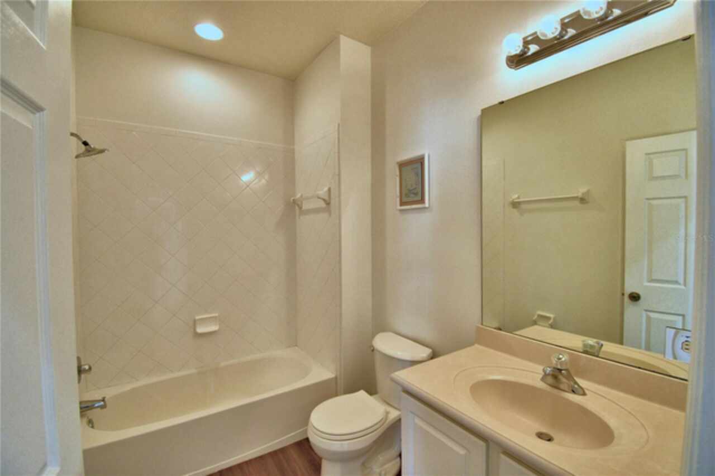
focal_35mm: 15
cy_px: 238
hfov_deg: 100.4
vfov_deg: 77.3
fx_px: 298
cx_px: 358
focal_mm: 10
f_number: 4.5
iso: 400
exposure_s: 1/100
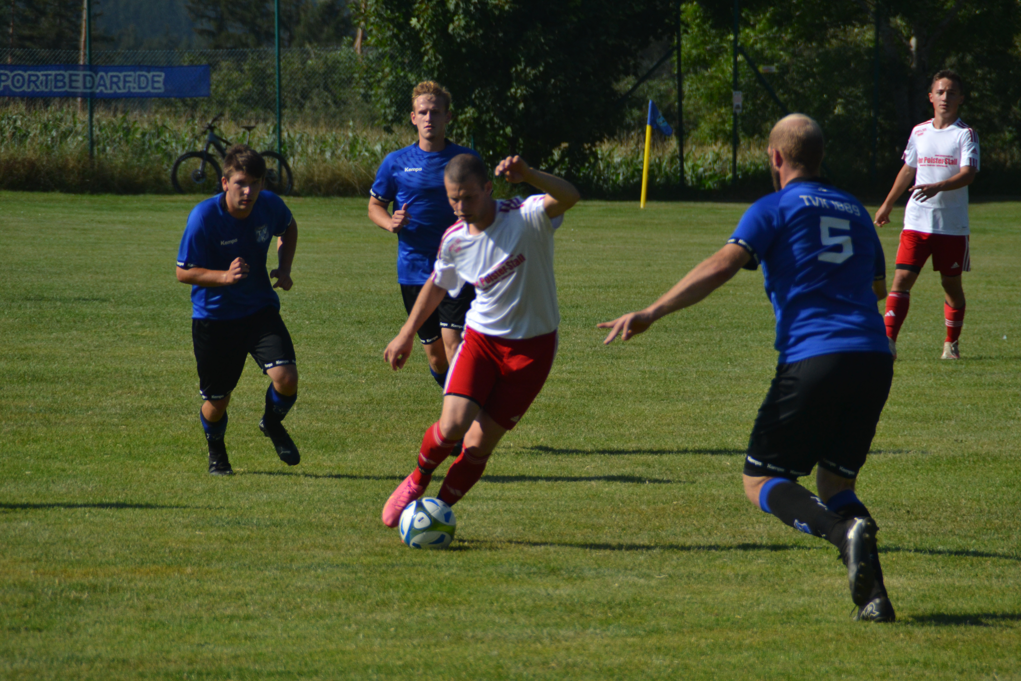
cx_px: 510
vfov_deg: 4.6
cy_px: 340
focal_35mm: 300
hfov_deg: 6.9
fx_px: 8508
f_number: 6.3
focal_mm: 200
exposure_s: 1/1600
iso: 400
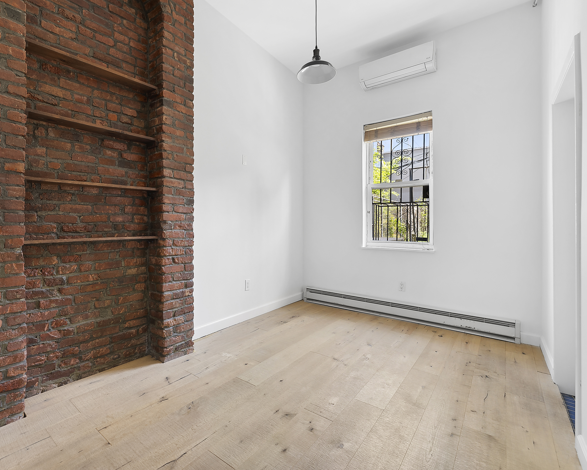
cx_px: 256
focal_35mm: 17
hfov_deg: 89.1
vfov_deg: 76.9
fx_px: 296
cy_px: 234
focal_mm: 14.9
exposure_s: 1/1.25
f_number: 9
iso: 200
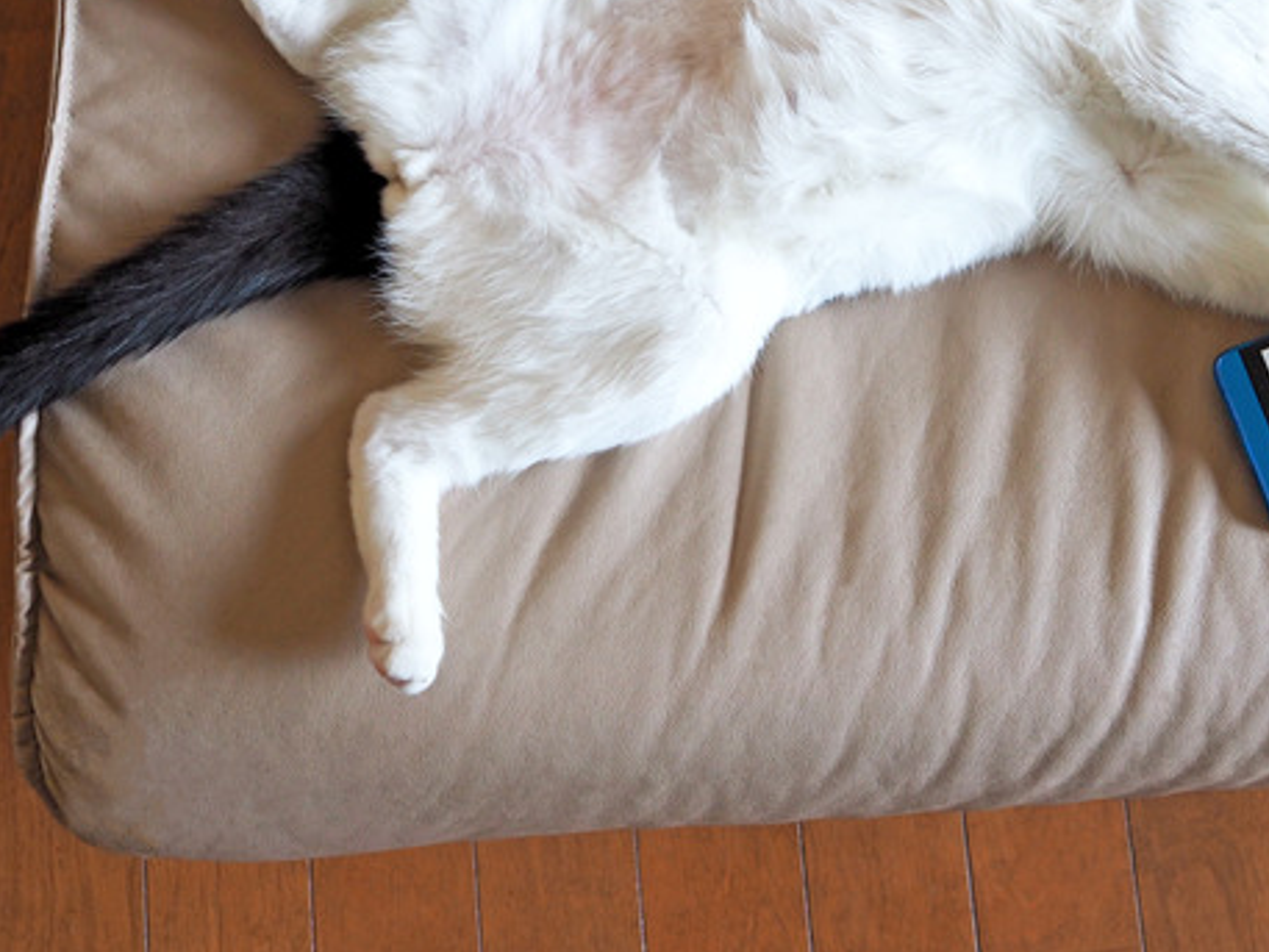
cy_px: 215
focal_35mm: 58
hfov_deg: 32.9
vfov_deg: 24.9
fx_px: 2127
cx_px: 875
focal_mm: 17
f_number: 2.8
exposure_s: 1/80
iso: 400
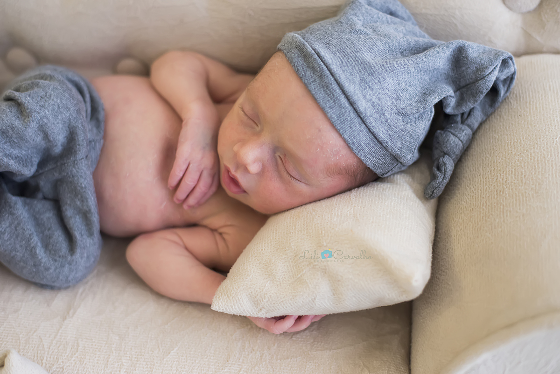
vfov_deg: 27.0
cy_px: 187
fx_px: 778
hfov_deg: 39.6
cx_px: 280
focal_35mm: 50
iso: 1600
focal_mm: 50
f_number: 3.2
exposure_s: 1/160
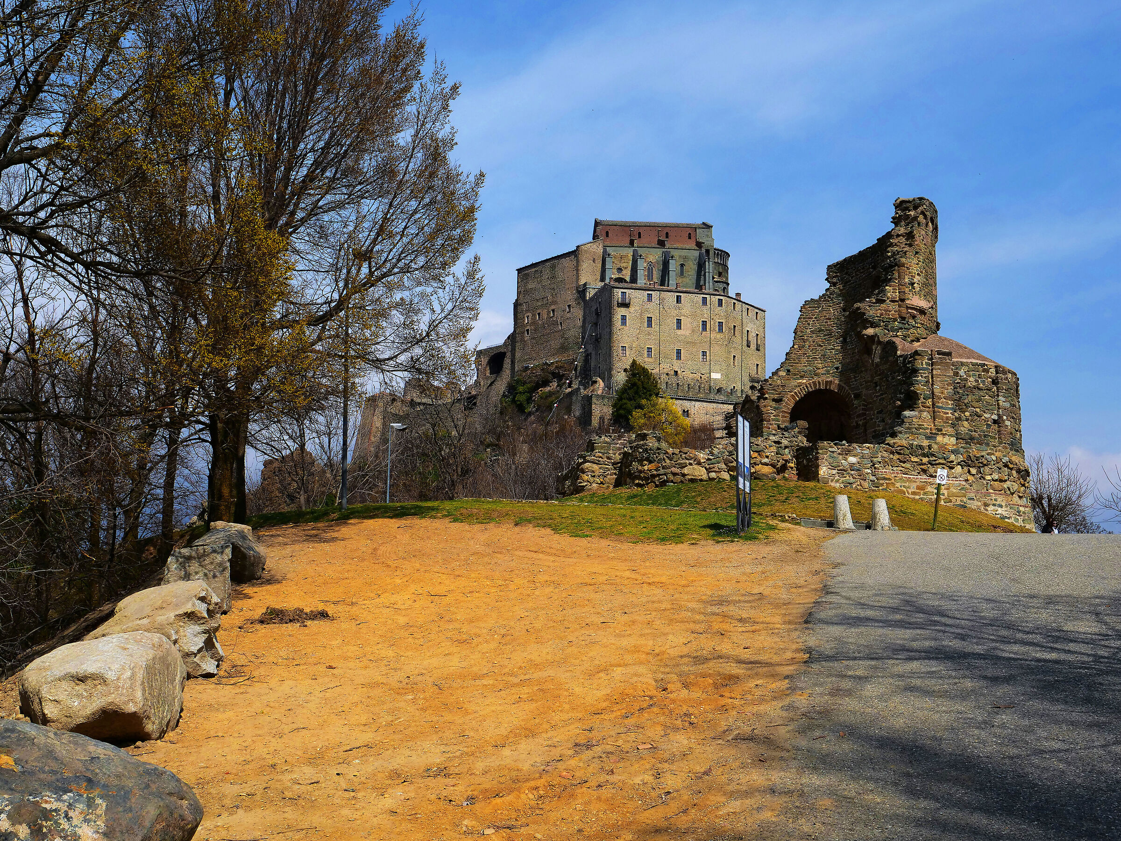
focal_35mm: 38
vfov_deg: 37.7
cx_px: 560
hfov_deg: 49.0
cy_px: 420
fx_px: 1231
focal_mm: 19
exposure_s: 1/1000
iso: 200
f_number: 10
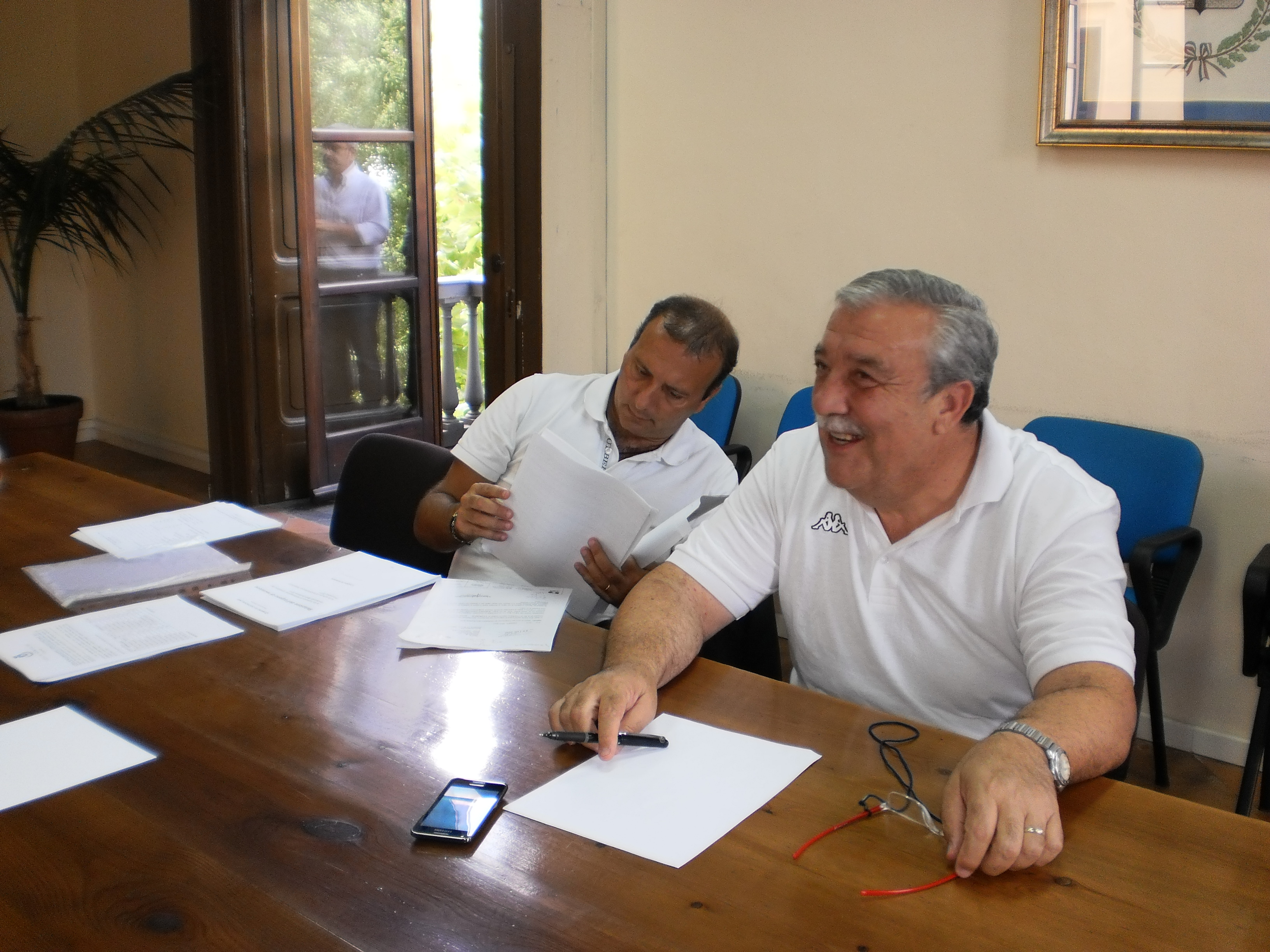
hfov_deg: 51.4
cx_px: 635
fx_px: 1321
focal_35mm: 36
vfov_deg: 39.7
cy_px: 476
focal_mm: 6.3
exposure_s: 1/30
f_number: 3.1
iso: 125
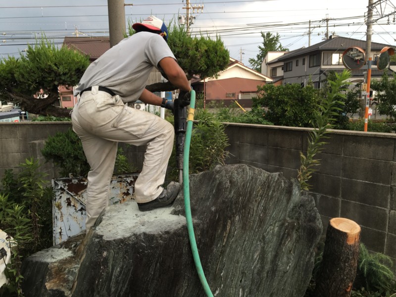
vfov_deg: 48.2
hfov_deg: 61.7
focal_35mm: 29
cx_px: 198
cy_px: 148
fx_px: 332
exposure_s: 1/60
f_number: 2.2
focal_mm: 4.15
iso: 25
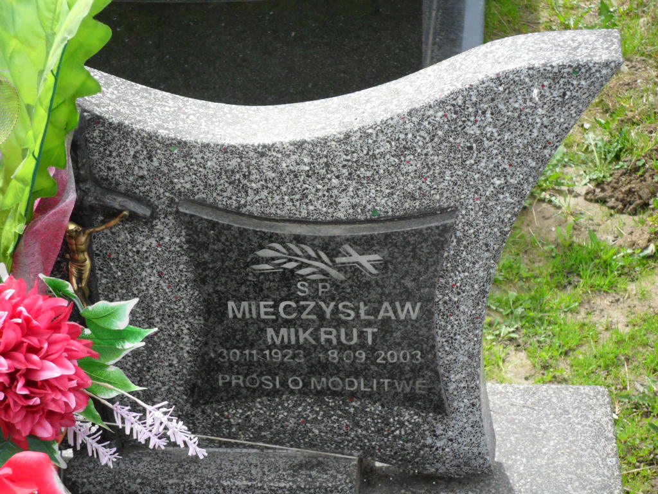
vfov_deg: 17.2
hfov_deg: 22.8
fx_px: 1635
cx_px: 329
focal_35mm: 86
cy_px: 247
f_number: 4.3
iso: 100
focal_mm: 15.4
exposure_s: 1/180
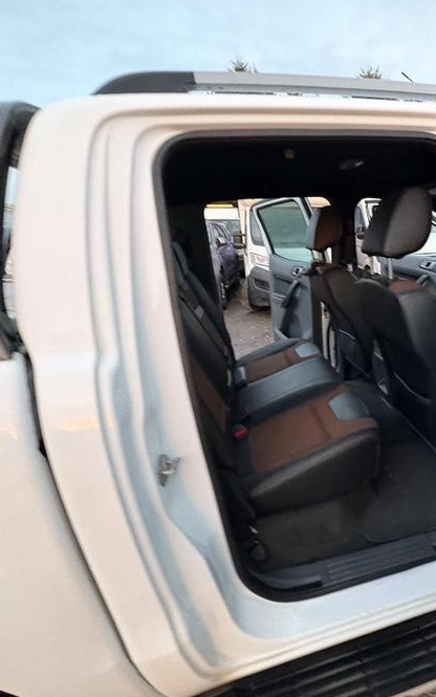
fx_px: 380
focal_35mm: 20
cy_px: 347
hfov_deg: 55.5
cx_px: 349
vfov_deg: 85.0
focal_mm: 2.22
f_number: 2.2
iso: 1000
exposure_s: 1/43
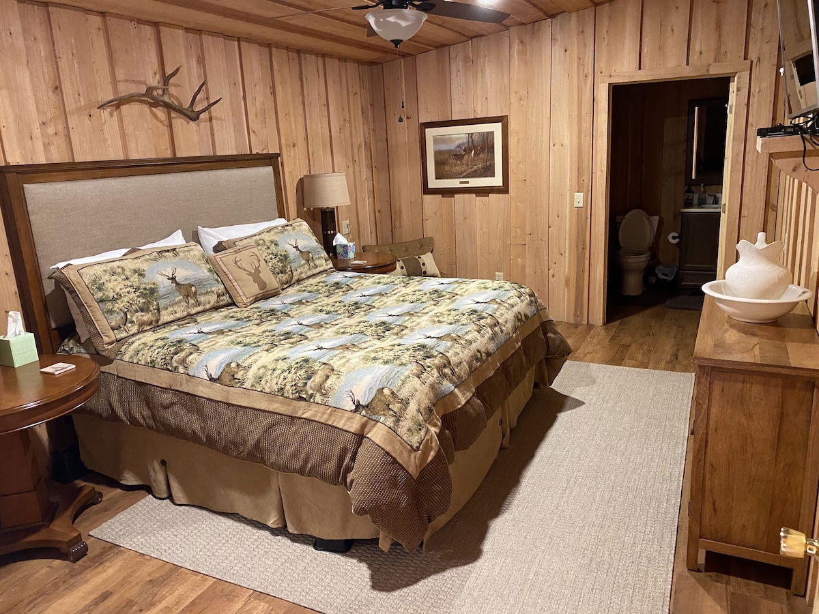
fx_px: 615
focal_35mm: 26
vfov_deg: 53.1
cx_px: 410
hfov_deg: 67.3
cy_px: 307
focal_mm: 4.25
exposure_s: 1/40
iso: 500
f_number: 1.8
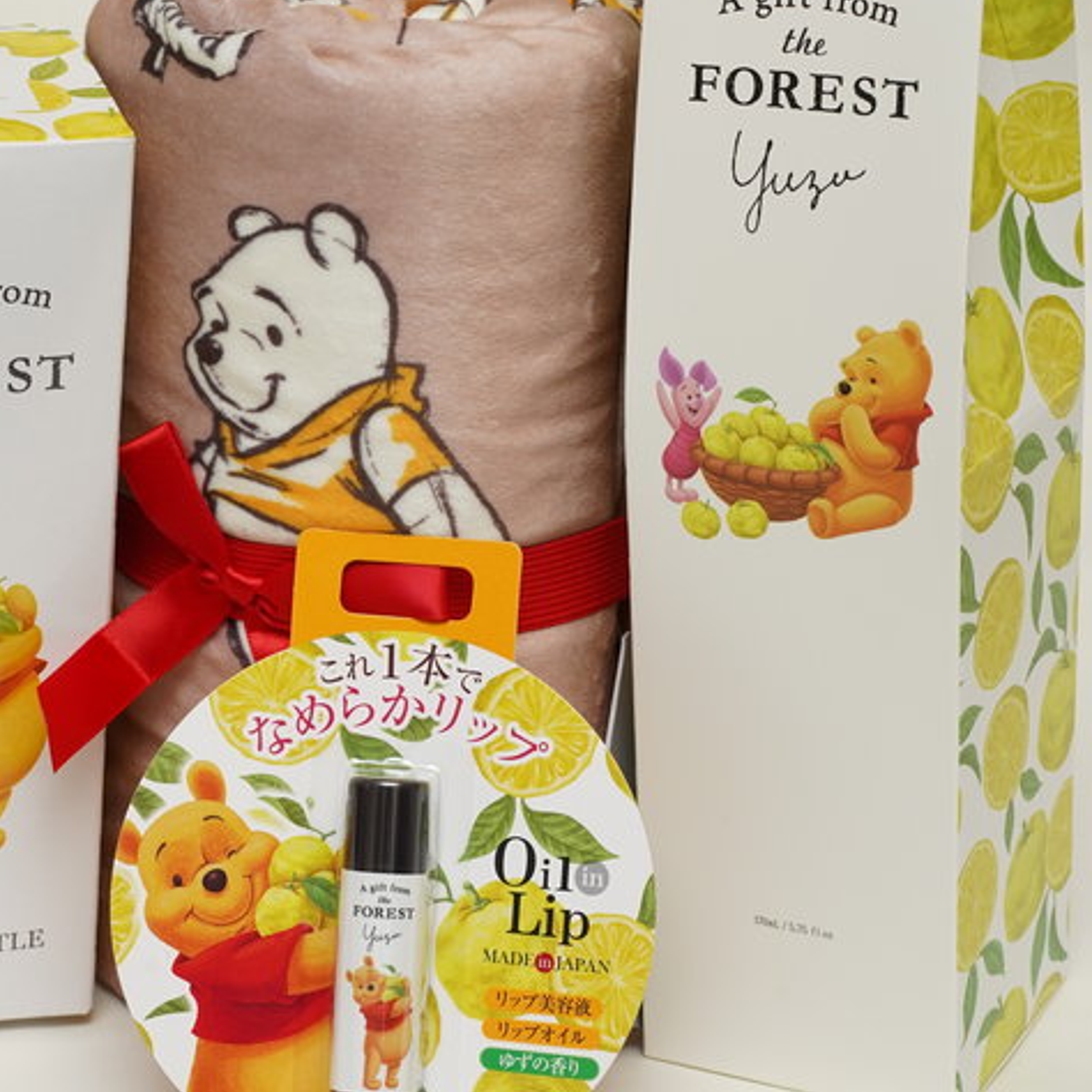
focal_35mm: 86
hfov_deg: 20.1
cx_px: 366
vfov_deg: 20.1
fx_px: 3069
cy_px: 429
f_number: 11
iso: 800
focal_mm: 50
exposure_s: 1/125
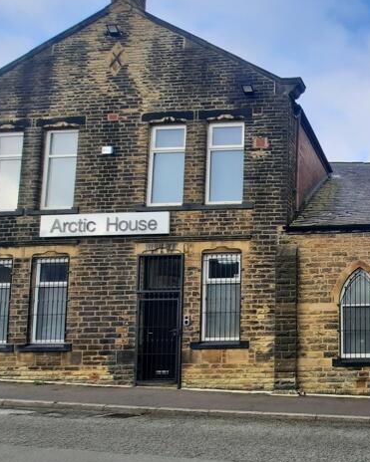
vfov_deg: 61.0
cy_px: 300
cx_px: 400
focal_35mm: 28
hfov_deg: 41.7
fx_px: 383
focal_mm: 1.74
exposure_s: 1/466
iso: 40
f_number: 2.2
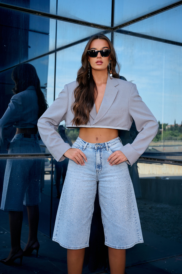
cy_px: 137
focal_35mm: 44
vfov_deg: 44.5
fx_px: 334
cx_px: 91
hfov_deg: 30.5
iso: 400
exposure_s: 1/500
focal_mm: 44
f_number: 5
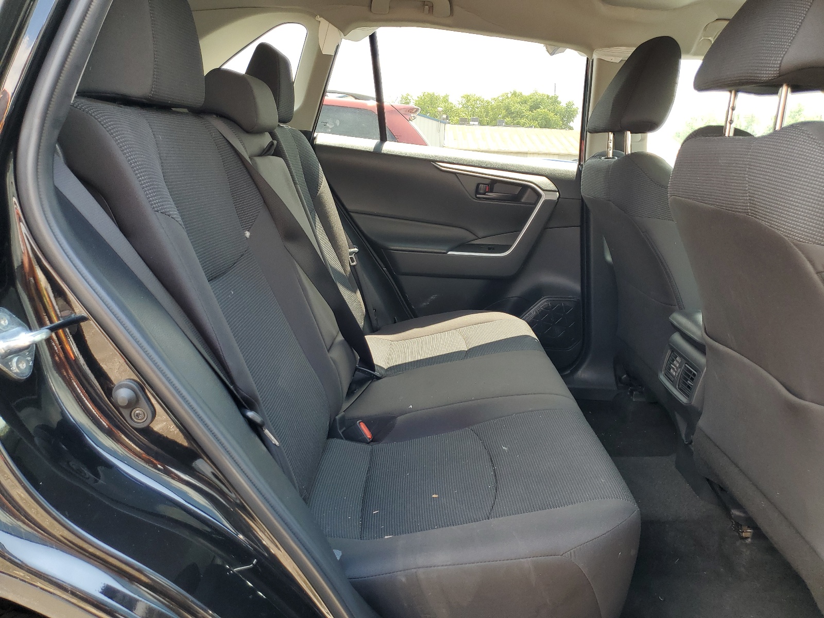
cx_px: 412
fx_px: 619
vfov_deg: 53.1
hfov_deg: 67.3
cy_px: 309
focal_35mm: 26
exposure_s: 1/179
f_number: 1.5
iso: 50
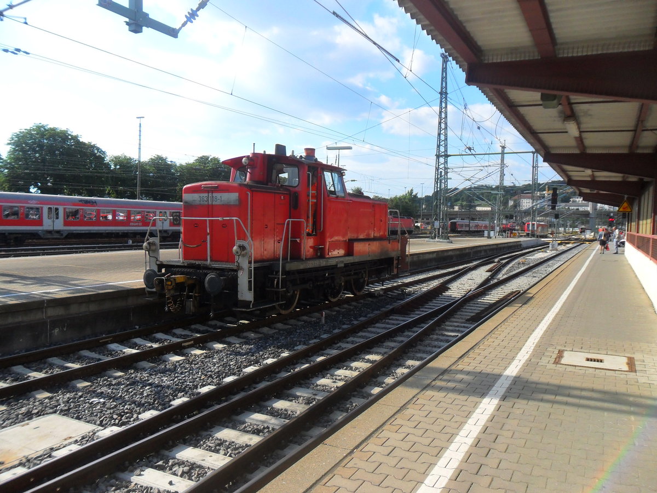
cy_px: 246
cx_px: 328
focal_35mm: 27
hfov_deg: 65.3
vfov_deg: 51.4
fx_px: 512
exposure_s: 1/1000
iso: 100
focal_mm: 4.9
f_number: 3.5
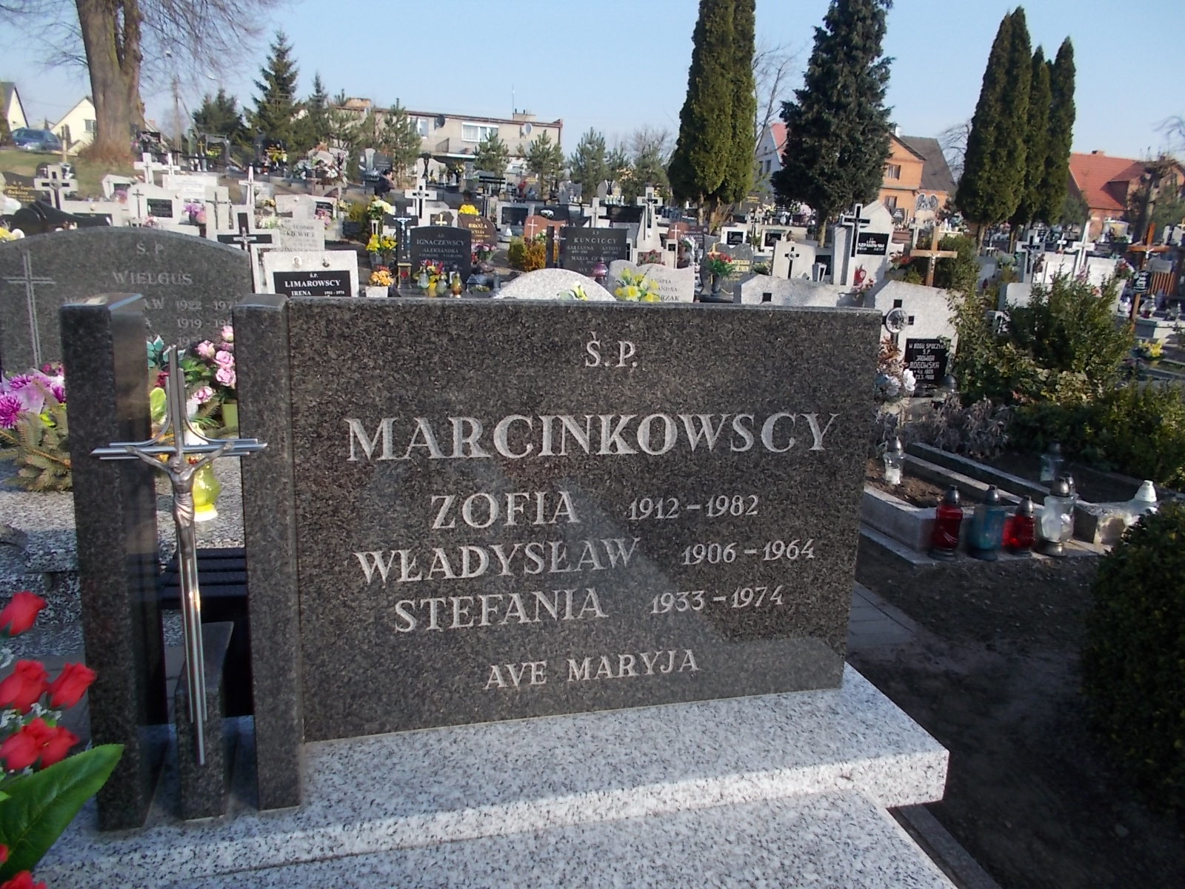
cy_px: 444
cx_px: 592
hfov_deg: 67.3
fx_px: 890
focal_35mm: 26
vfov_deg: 53.1
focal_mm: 4.6
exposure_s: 1/100
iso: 80
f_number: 8
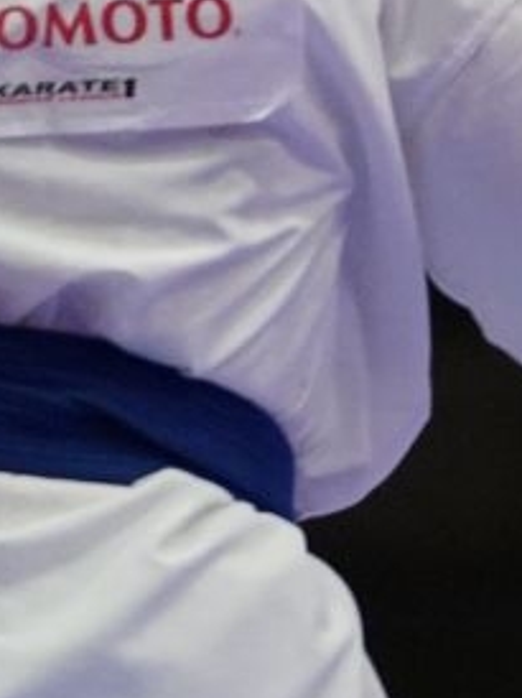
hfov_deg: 1.2
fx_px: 25454
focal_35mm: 1264
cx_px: 1869
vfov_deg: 1.6
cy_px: 204
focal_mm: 200
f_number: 2.8
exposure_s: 1/1000
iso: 3200
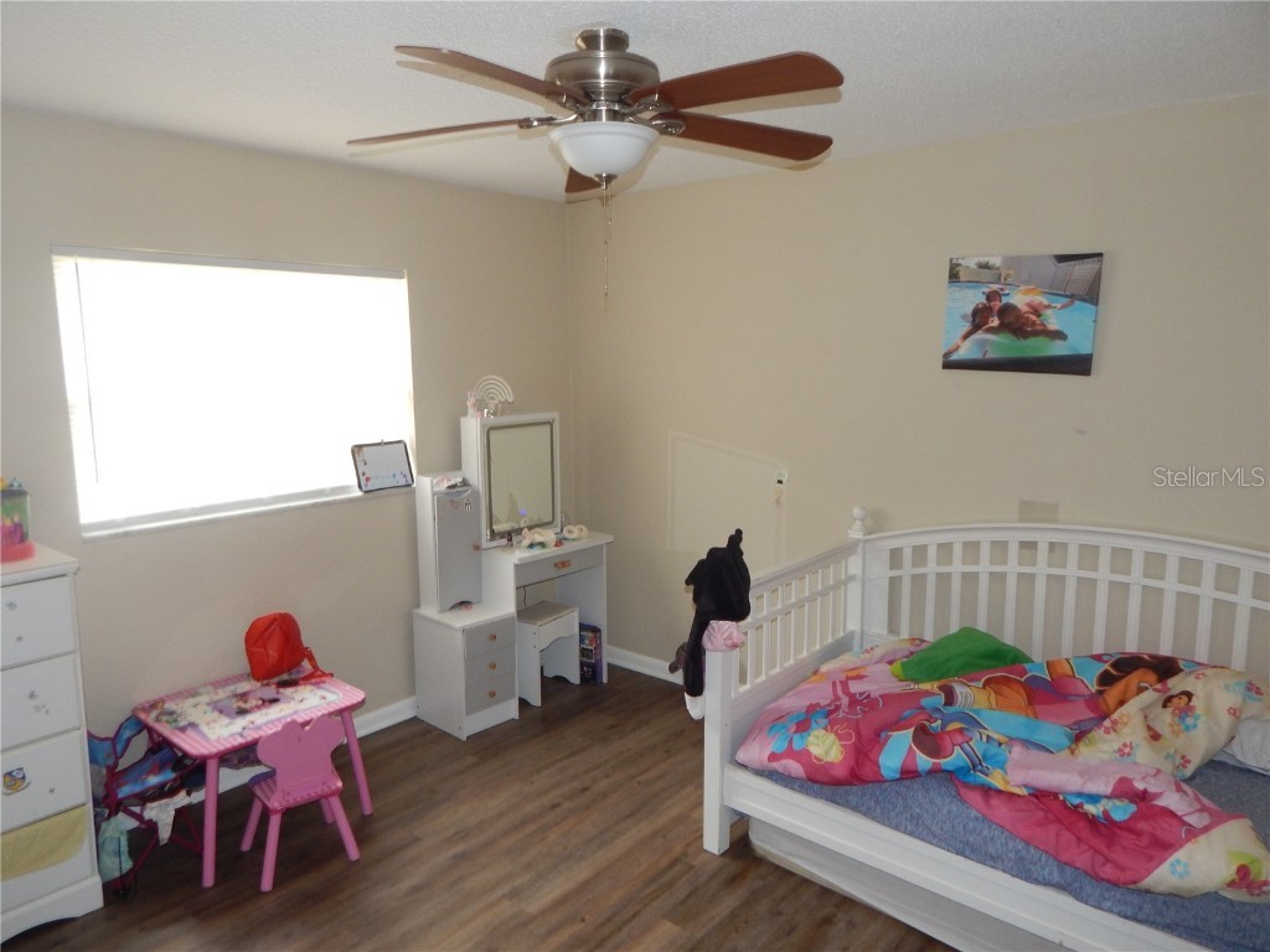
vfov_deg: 61.1
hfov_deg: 76.4
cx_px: 635
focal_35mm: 22
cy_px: 476
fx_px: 807
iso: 200
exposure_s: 1/30
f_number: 3
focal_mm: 4
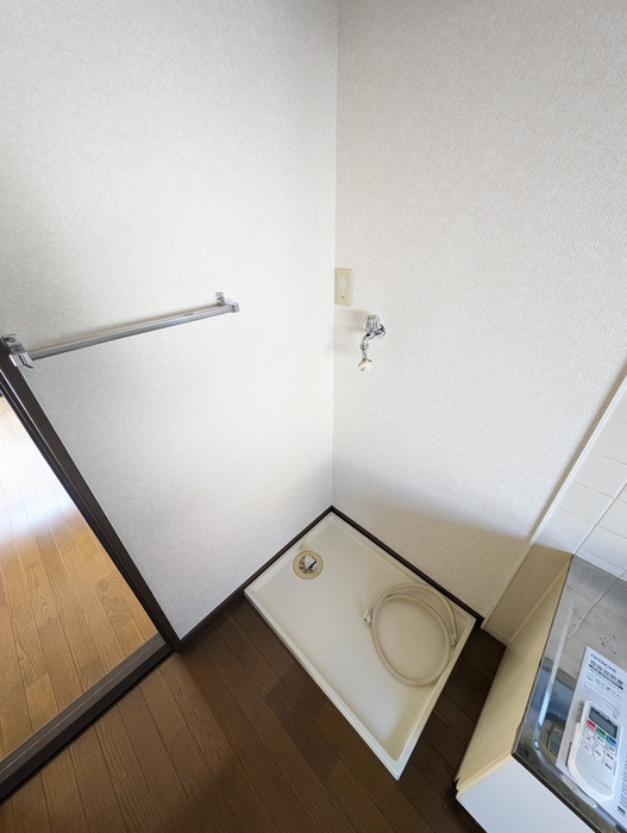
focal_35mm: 12
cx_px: 314
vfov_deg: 110.5
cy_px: 416
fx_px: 289
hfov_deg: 94.6
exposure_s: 1/100
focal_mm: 2.23
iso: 421
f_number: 1.95
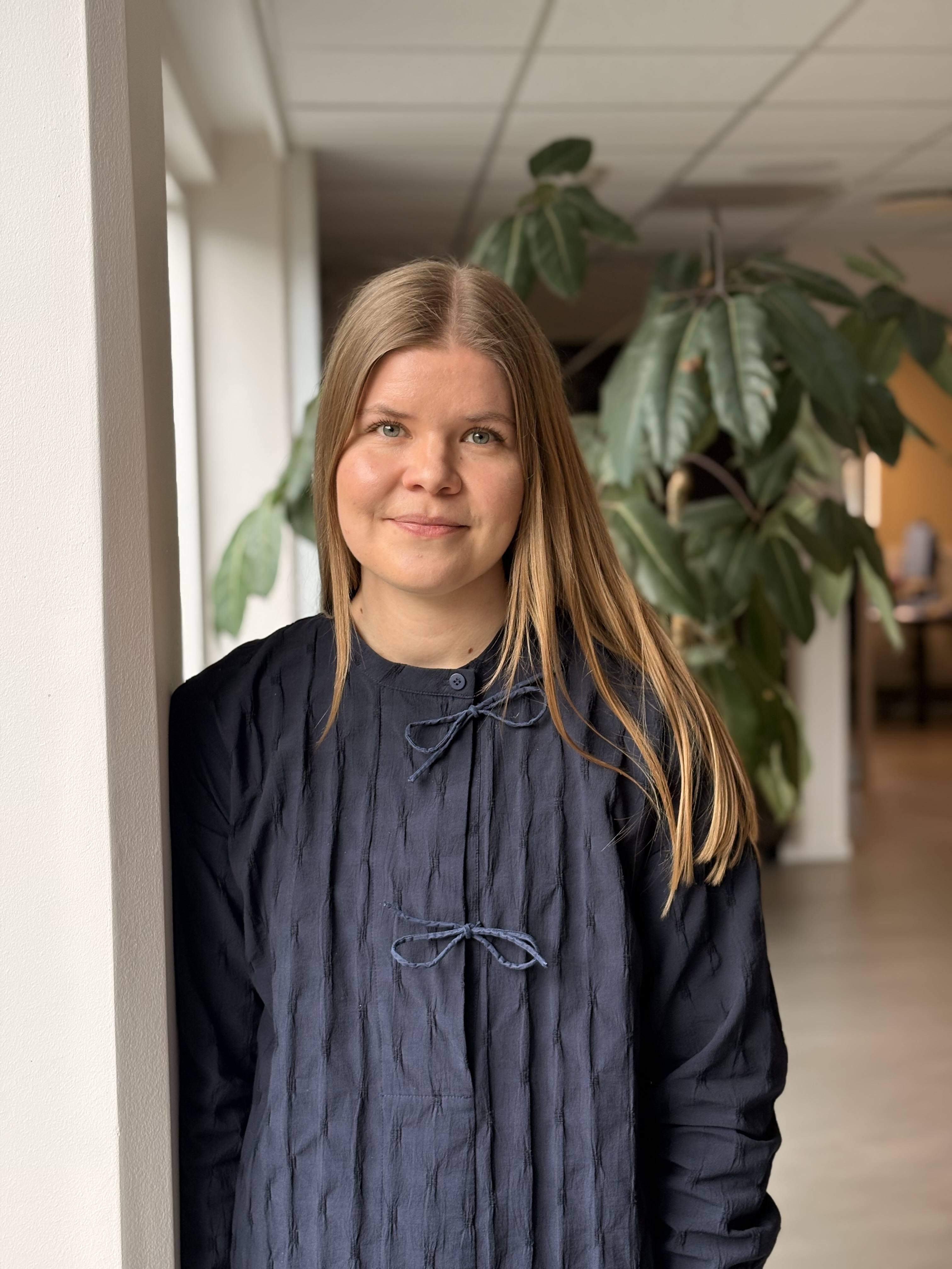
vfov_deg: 36.8
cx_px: 476
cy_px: 634
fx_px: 1907
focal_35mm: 52
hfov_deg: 28.0
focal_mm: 5.96
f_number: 1.6
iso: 32
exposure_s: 1/213
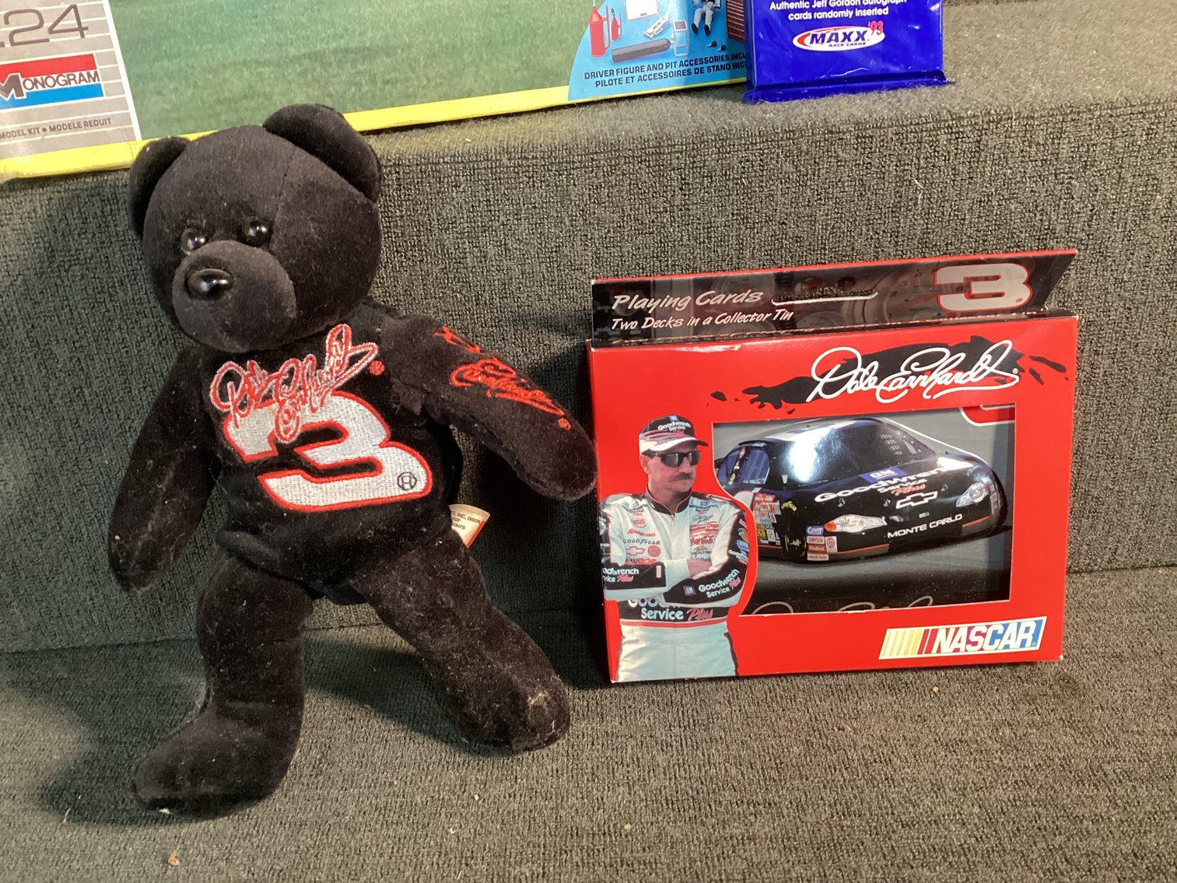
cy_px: 442
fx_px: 1054
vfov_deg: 45.4
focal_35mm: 31
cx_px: 588
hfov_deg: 58.3
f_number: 2.4
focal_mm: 3.3
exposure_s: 1/40
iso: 250
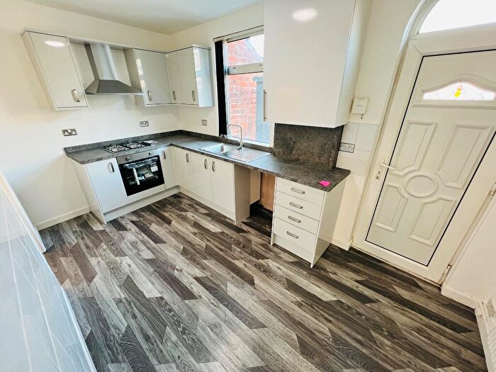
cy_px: 186
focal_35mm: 13
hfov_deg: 106.2
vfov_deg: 89.9
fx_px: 186
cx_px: 248
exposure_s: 1/50
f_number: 1.8
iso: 125
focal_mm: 1.57
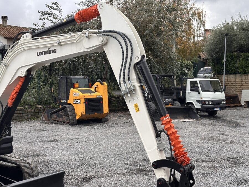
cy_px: 94
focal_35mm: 48
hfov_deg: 39.7
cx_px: 124
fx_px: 345
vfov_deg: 30.3
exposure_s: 1/830
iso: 64
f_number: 1.78
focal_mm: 6.86
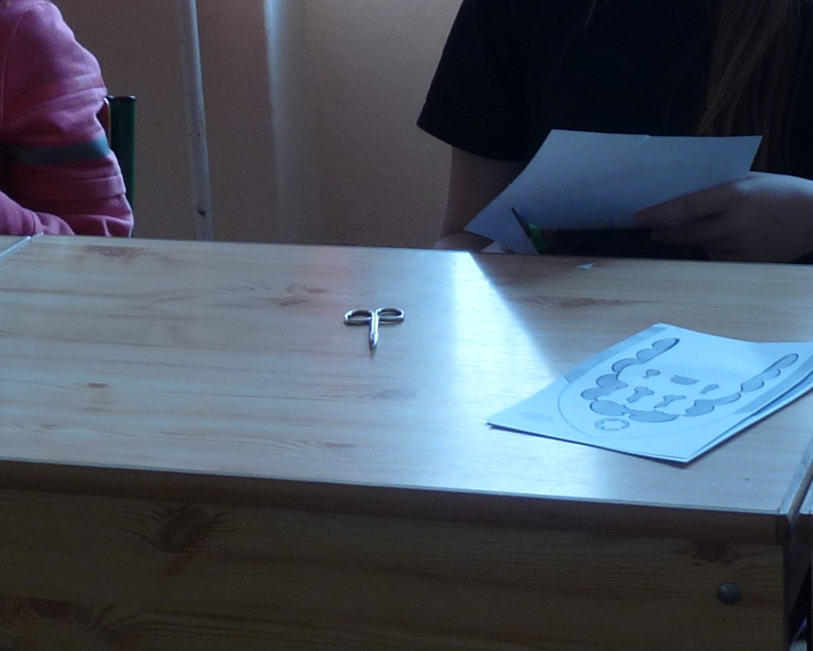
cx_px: 600
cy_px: 259
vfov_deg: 15.1
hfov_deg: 18.7
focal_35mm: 102
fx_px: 2455
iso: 100
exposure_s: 1/30
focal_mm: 5.5
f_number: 3
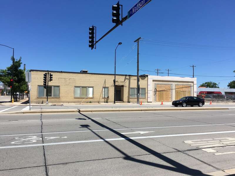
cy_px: 88
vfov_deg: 48.2
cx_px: 118
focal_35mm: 29
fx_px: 197
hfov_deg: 61.7
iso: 25
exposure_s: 1/2198
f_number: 2.2
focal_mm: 4.15
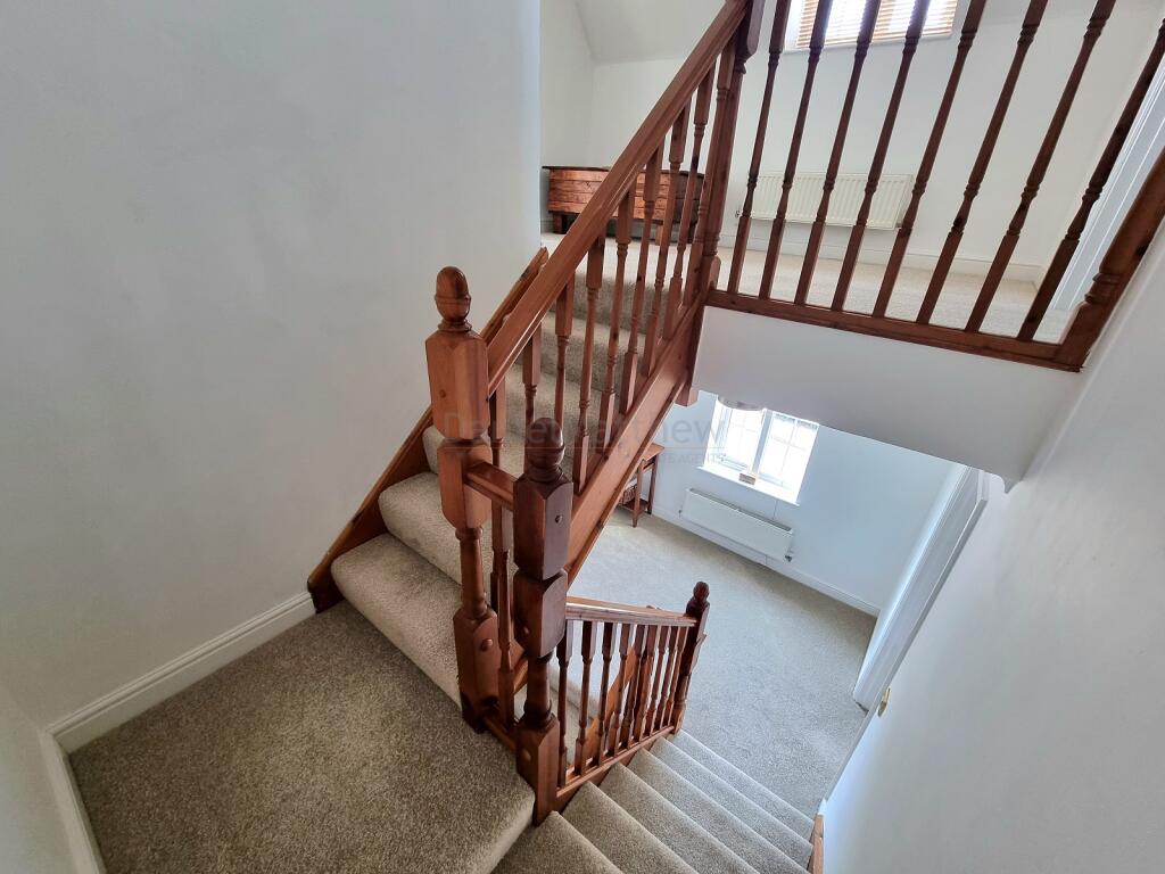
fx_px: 438
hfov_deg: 106.2
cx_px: 582
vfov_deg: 89.9
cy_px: 437
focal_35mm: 13
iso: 200
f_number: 2.2
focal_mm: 2.2
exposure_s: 1/60.2
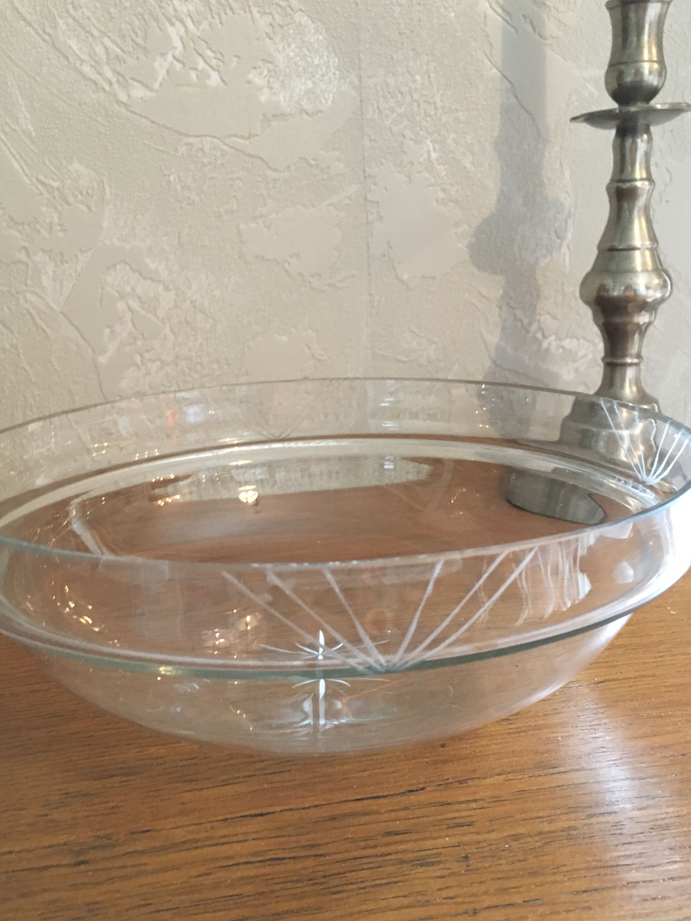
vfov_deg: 53.8
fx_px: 905
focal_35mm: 34
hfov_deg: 41.7
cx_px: 309
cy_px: 524
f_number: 2.2
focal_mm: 4.15
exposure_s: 1/33
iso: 250
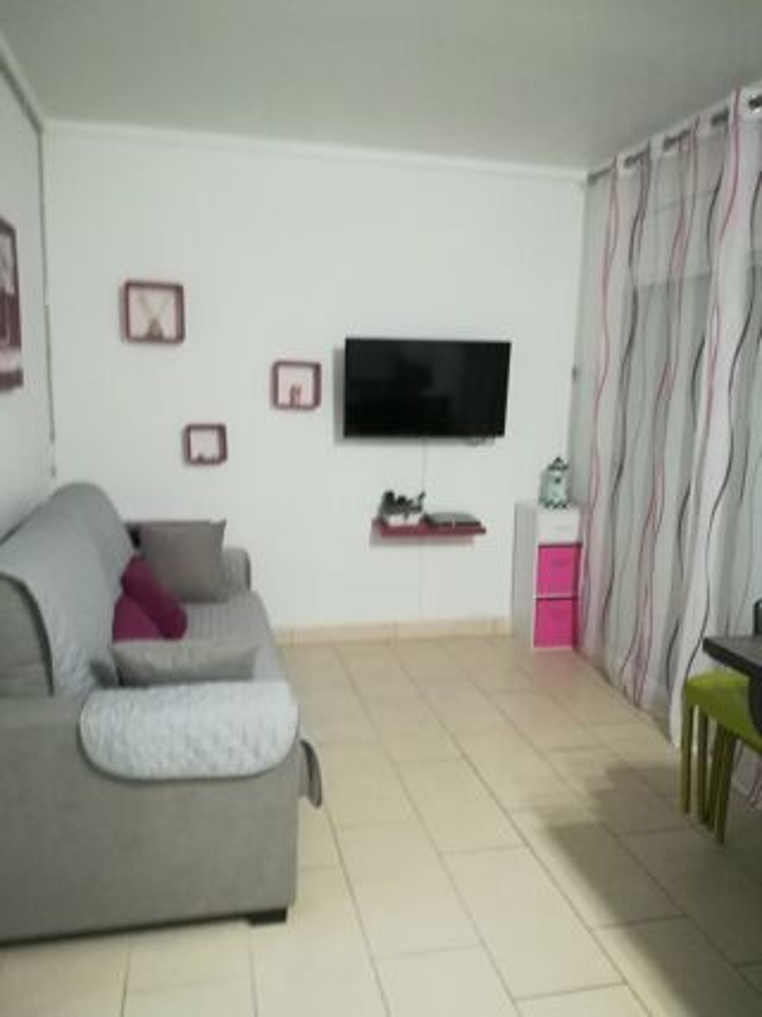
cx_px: 381
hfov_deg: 53.0
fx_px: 763
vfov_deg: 67.3
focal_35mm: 26
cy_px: 508
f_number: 2.2
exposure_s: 1/20
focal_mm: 3.83
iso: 500
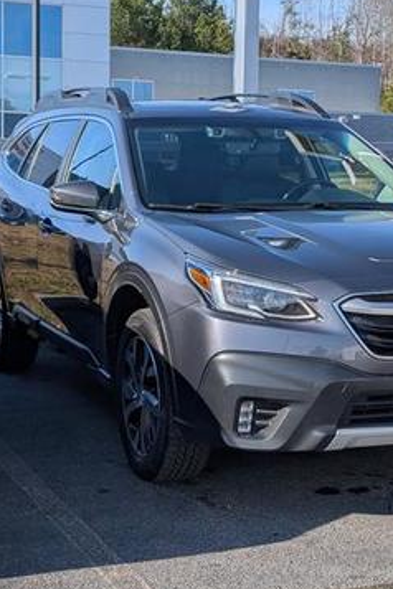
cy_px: 290
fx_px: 1179
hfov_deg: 18.9
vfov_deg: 28.1
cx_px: 269
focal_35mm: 72
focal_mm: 6.9
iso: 22
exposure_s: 1/1667
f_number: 1.68
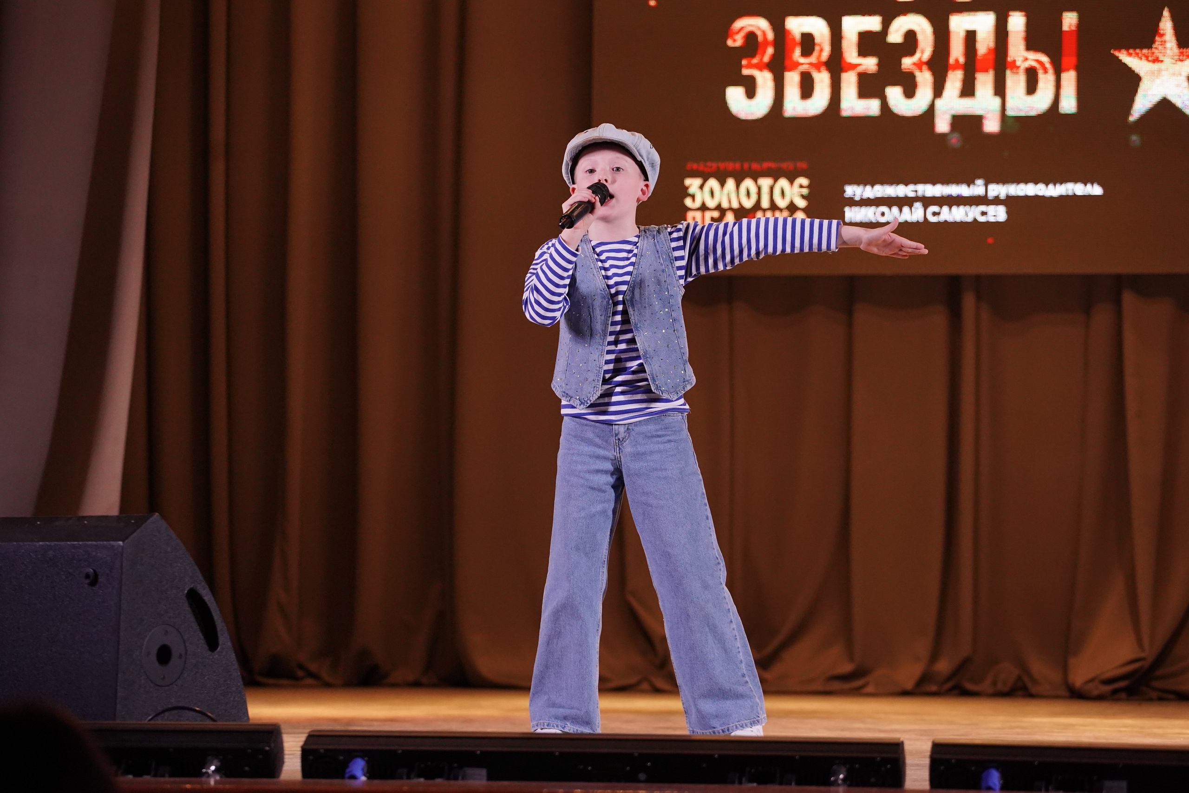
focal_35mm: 113
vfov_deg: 12.1
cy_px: 396
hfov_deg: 18.1
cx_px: 594
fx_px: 3732
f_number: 4.5
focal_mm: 113
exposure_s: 1/500
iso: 3200
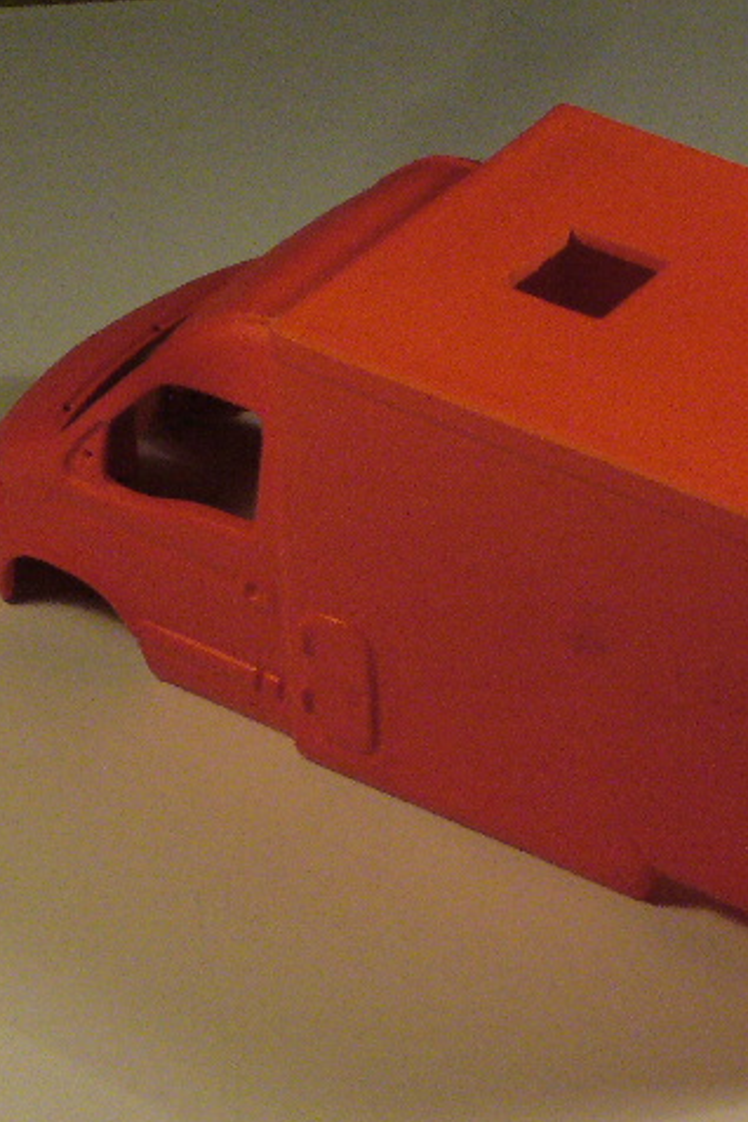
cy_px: 562
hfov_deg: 8.1
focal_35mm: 169
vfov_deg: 12.2
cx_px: 659
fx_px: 5267
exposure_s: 1/250
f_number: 4.8
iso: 400
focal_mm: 16.1
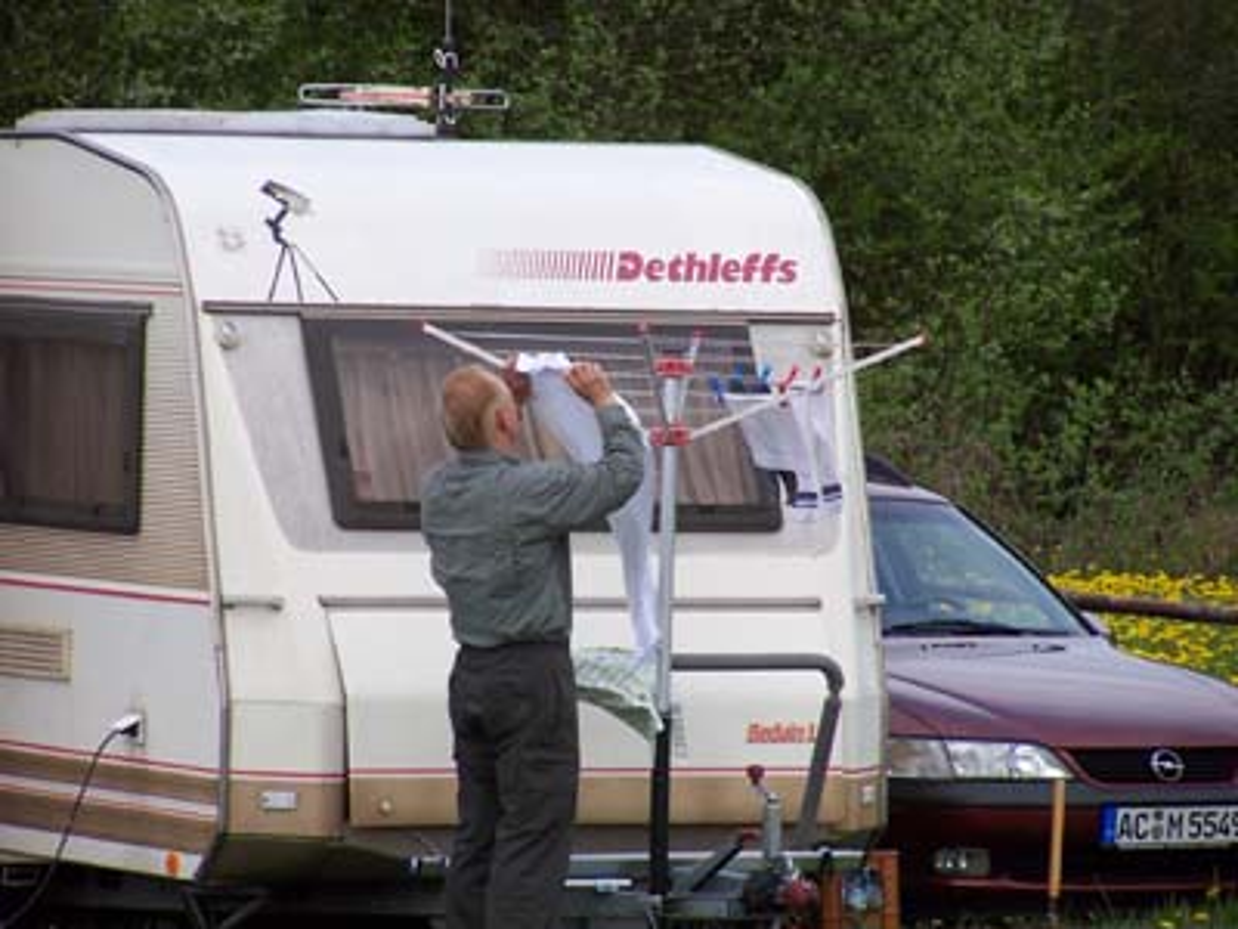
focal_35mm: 317
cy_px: 464
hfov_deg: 6.3
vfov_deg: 4.7
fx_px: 11337
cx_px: 619
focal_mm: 52.6
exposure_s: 1/500
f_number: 3.6
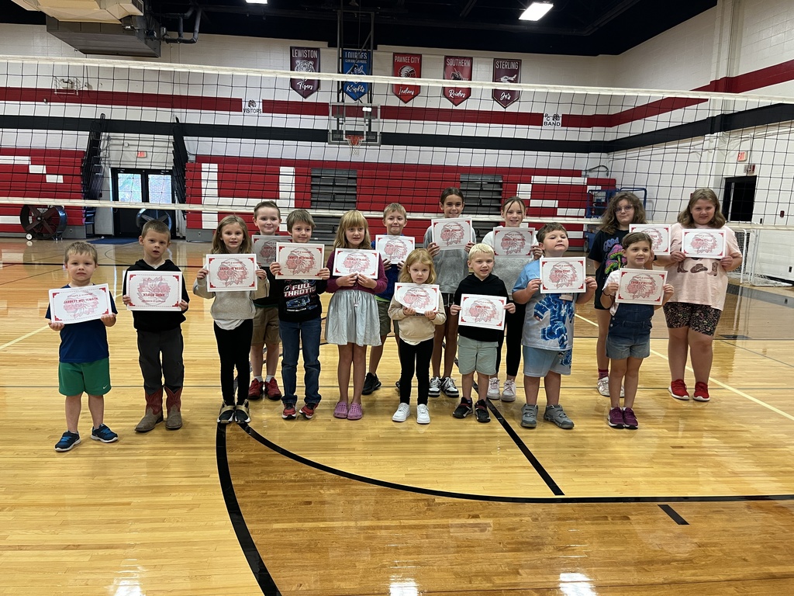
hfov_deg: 67.3
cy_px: 298
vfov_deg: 53.1
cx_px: 397
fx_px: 596
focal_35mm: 26
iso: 125
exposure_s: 1/60
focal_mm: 5.1
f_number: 1.6
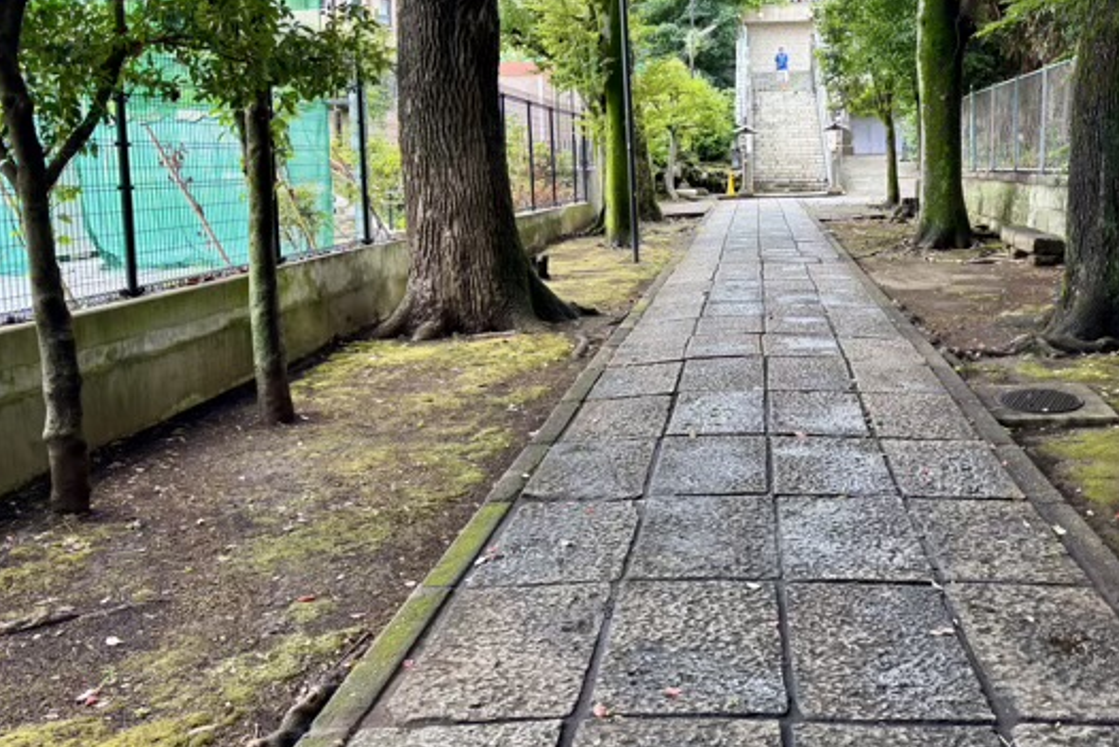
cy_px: 242
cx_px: 725
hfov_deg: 52.3
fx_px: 1119
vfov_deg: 36.5
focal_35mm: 36
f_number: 1.6
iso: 50
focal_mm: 5.96
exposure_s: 1/121
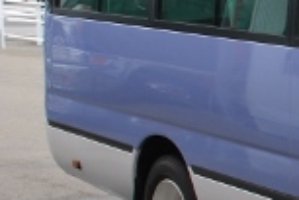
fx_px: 1254
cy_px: 96
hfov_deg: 12.0
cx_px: 608
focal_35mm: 151
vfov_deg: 9.1
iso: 160
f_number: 5.6
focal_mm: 24
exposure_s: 1/250
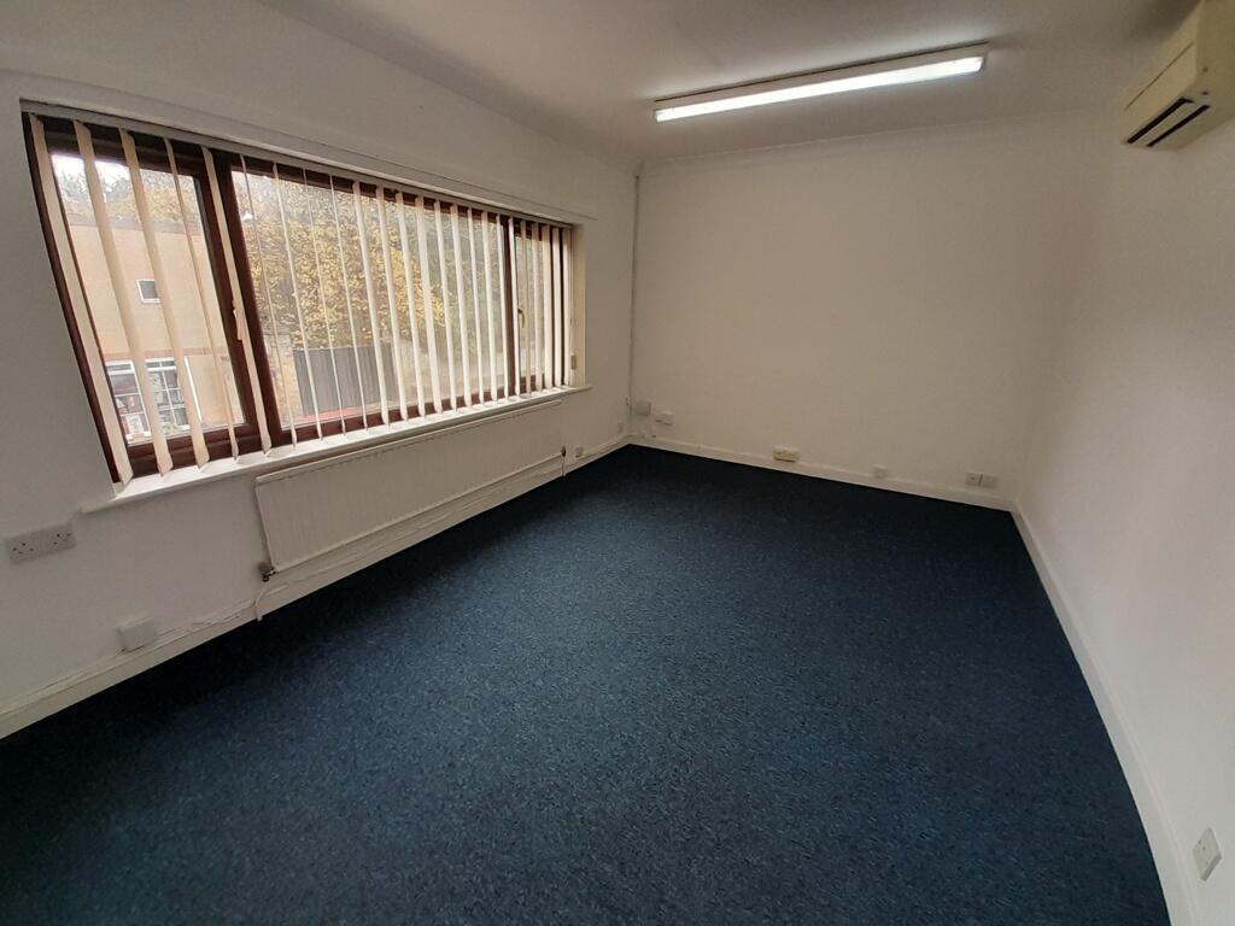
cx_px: 618
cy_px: 463
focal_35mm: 13
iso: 80
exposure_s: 1/50
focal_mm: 1.13
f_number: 2.2
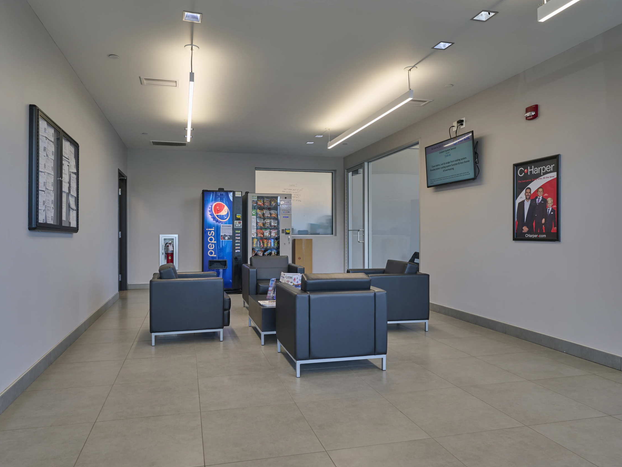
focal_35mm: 22
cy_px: 236
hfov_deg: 76.2
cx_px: 282
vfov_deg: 61.1
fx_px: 395
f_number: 5
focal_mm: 20
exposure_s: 1/100
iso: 200
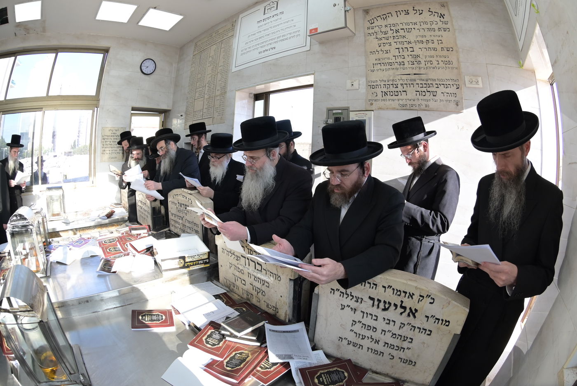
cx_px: 288
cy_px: 193
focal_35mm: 15
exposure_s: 1/500
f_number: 5
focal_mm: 10.5
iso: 800
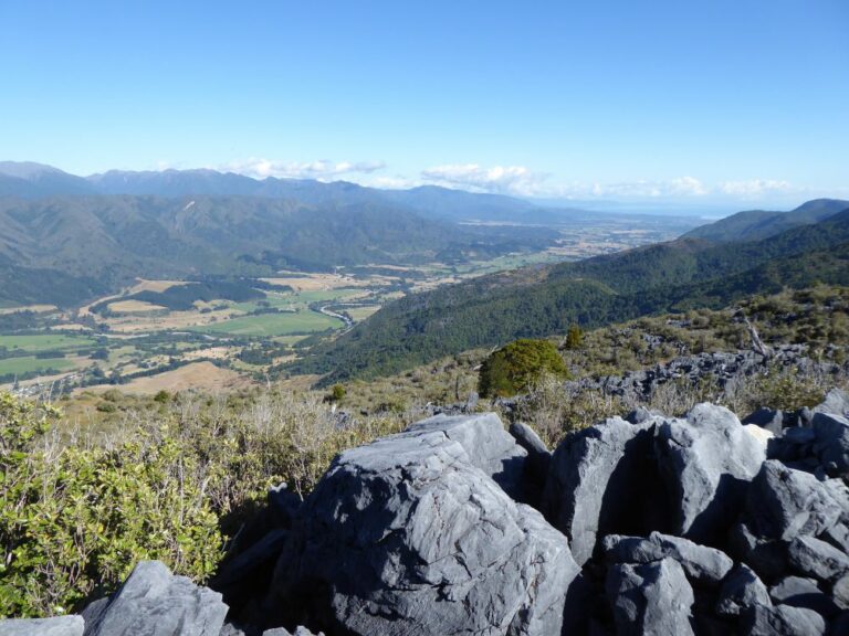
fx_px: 613
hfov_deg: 69.4
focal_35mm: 25
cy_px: 318
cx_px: 424
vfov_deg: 54.9
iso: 80
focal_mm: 4.3
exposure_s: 1/800
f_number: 3.3
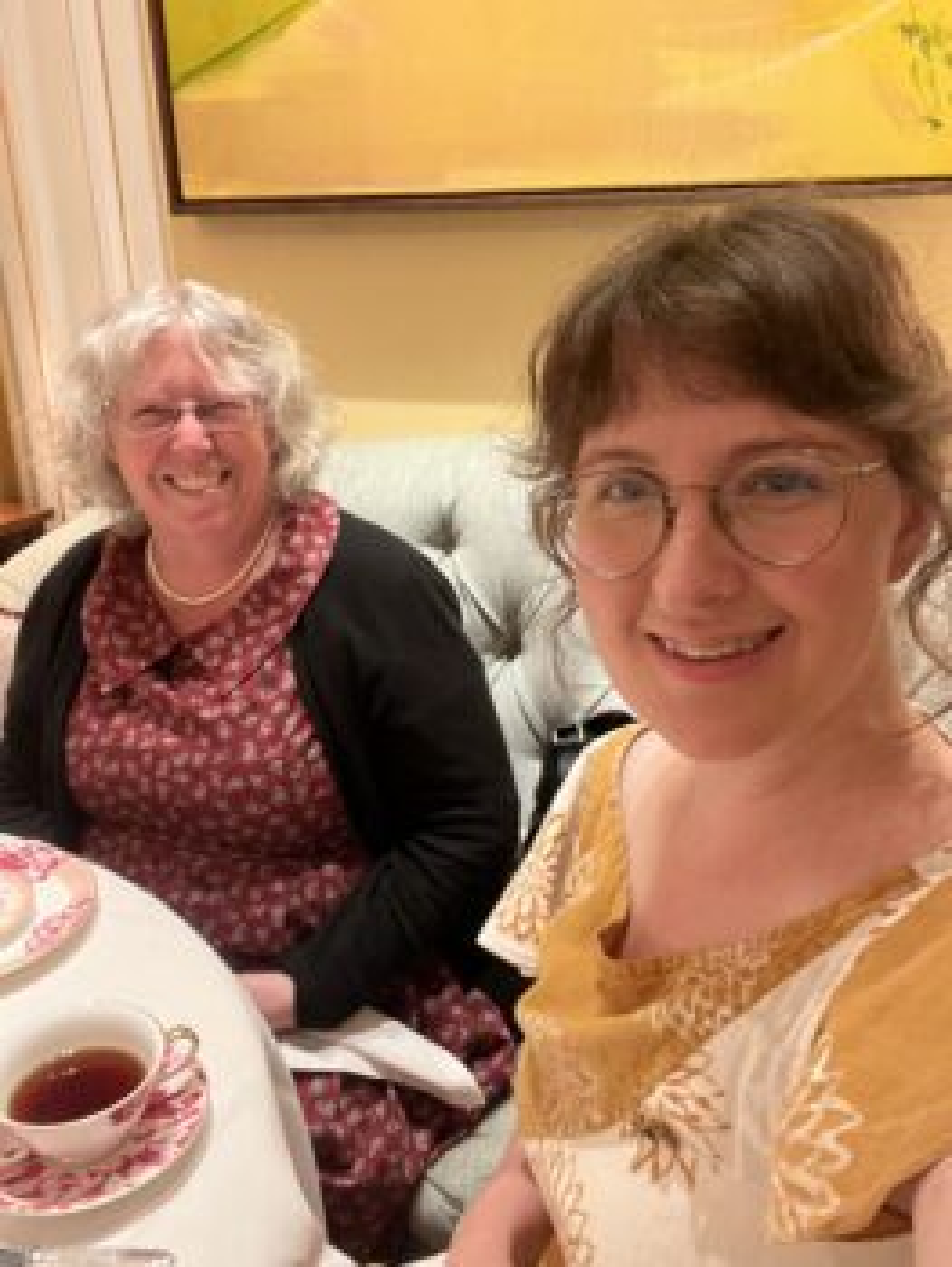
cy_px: 634
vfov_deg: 59.9
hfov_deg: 46.8
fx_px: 1099
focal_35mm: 30
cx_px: 476
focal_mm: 2.71
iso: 400
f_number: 2.2
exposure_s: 1/27
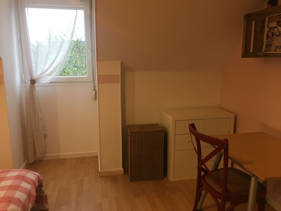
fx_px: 235
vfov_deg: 48.2
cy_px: 106
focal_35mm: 29
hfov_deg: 61.7
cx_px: 140
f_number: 2.2
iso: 125
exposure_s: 1/33
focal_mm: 4.15
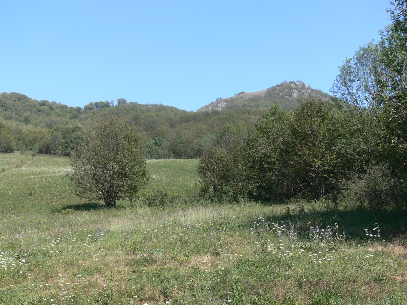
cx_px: 199
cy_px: 154
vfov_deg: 39.7
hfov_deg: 51.4
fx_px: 423
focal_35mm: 36
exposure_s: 1/125
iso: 80
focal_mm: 7.4
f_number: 4
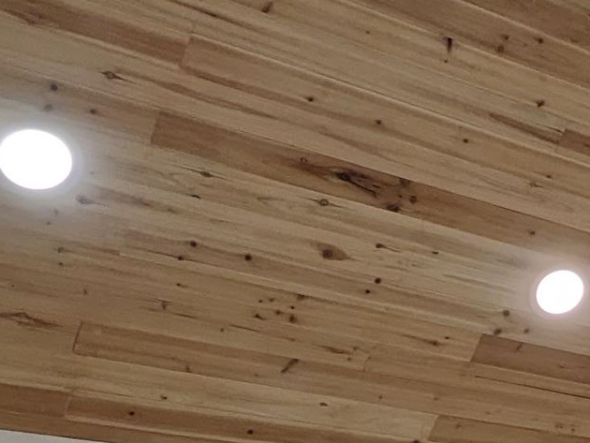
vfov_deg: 17.9
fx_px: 1330
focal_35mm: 78
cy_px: 553
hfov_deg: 21.0
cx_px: 896
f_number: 2.2
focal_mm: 2.22
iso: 42
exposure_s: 1/60
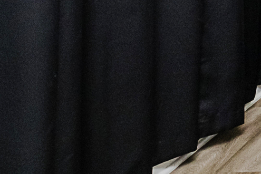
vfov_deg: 12.7
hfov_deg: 14.7
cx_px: 613
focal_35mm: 93
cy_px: -184
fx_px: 674
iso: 500
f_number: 4
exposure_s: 1/40
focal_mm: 10
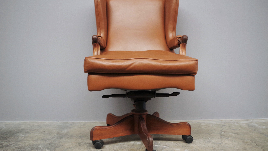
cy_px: 71
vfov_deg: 32.8
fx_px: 256
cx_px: 133
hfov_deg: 55.3
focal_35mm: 36
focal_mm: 23.13
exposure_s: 1/100
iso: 800
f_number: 4
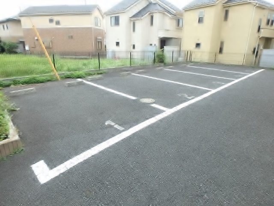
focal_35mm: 21
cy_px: 103
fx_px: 166
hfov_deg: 79.0
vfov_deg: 63.4
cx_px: 137
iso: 125
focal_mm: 3.7
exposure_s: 1/200
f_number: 3.5
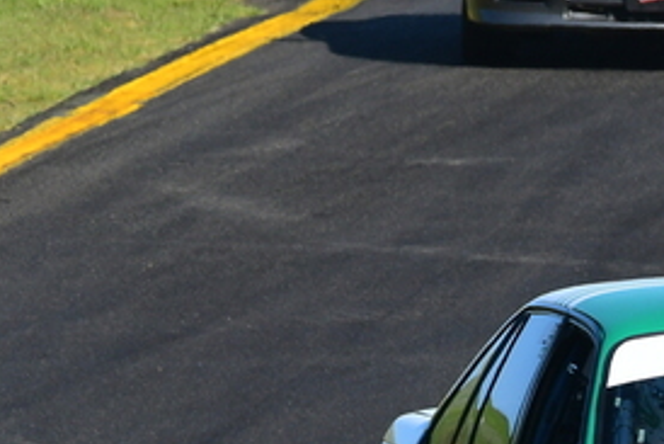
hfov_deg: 1.5
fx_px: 25853
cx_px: 831
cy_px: 392
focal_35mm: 1401
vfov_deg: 1.0
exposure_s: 1/640
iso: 500
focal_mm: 320
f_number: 11
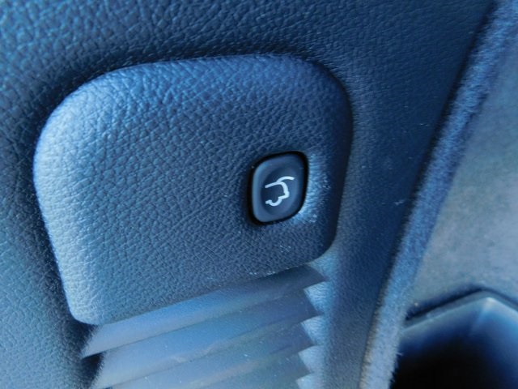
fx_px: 344
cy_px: 194
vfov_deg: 58.9
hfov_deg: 73.9
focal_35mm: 23
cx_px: 259
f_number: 3
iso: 400
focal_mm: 4
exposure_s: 1/15
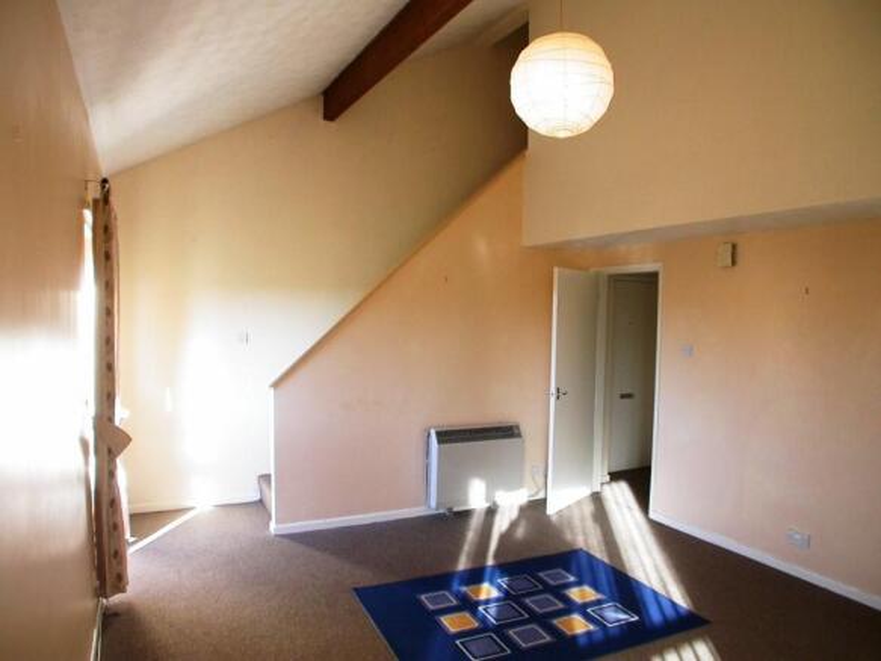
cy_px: 330
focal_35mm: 38
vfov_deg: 37.7
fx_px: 967
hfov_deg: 49.0
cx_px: 440
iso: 100
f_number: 2.6
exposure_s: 1/47.3
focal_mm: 7.85
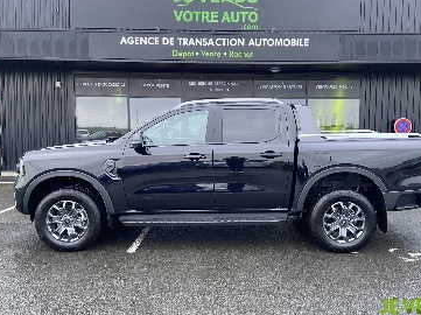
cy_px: 161
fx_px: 364
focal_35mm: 30
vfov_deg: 46.7
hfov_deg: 59.9
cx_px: 227
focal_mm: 4.25
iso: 125
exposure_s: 1/78
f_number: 1.8
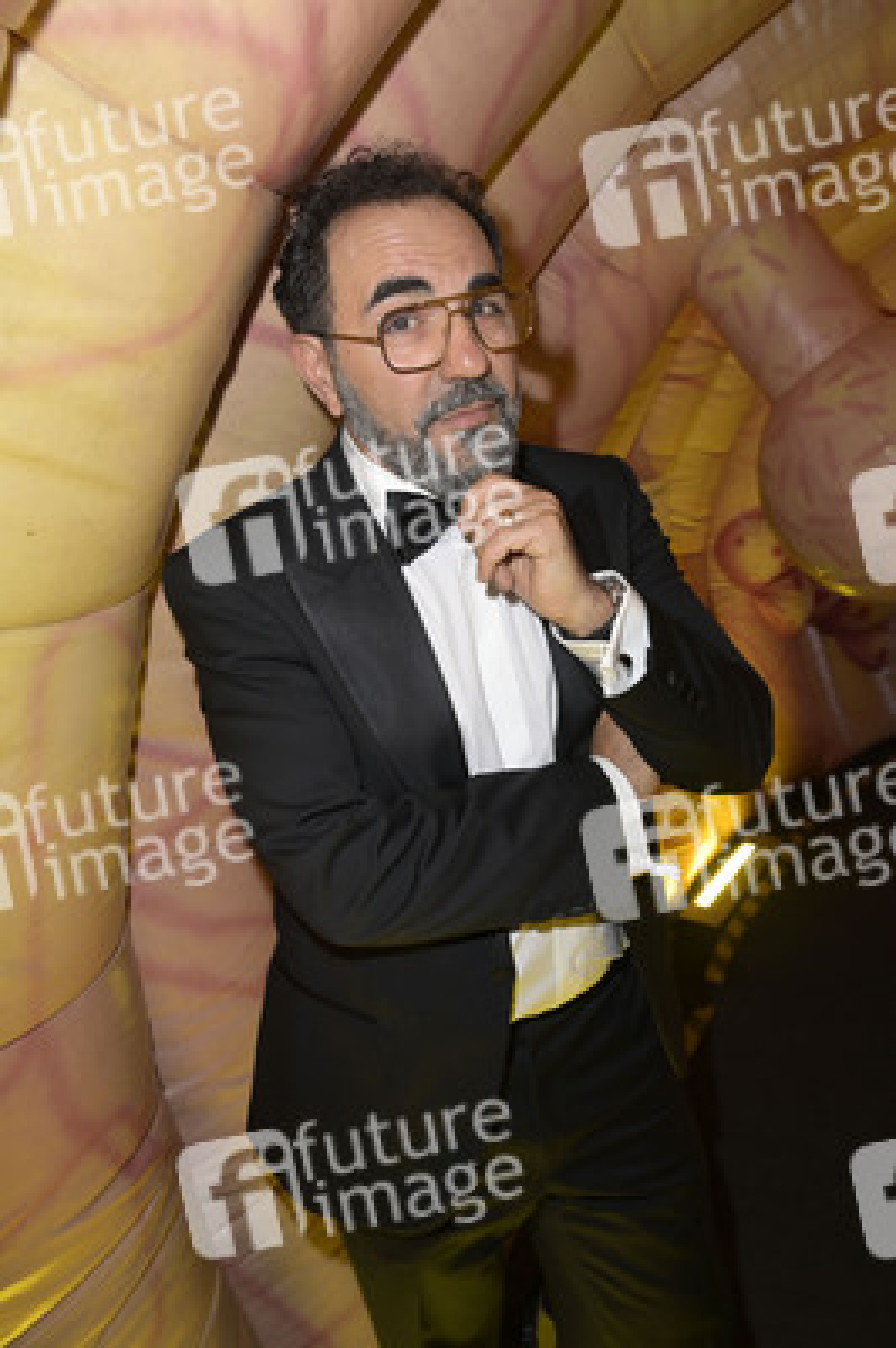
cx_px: 448
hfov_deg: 46.3
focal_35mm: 28
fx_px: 1047
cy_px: 674
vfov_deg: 65.5
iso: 1250
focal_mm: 28
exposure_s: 1/60
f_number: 5.6
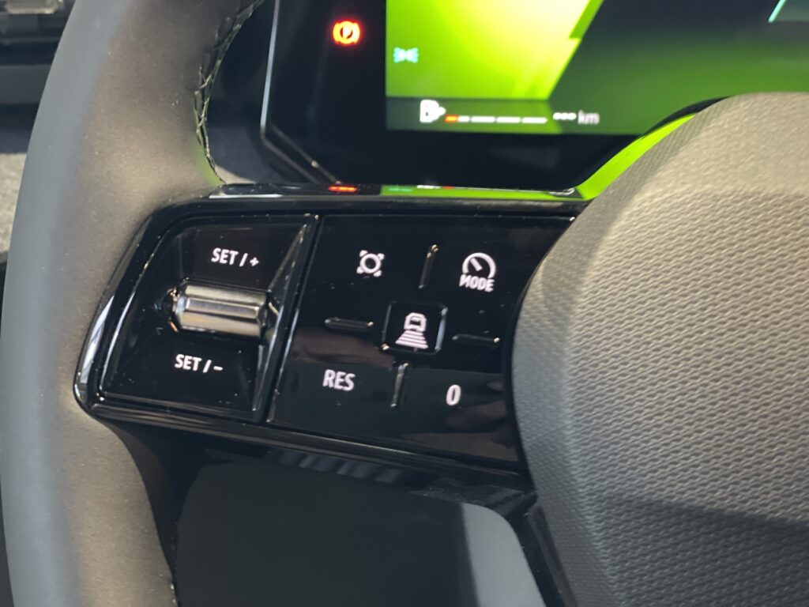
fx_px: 1496
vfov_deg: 22.9
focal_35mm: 64
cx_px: 404
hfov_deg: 30.3
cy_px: 304
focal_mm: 7.5
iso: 500
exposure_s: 1/15
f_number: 2.2
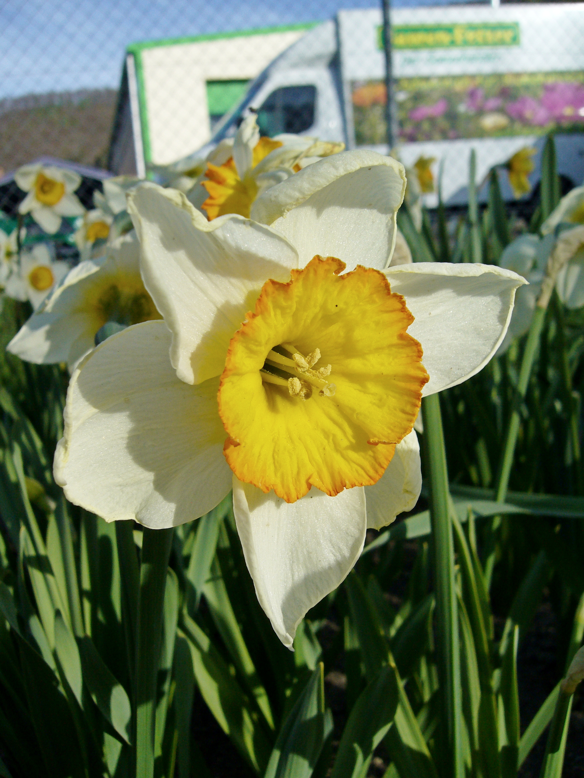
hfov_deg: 40.7
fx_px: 787
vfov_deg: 52.6
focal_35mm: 35
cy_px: 389
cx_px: 292
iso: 80
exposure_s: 1/400
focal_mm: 5.8
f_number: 5.6
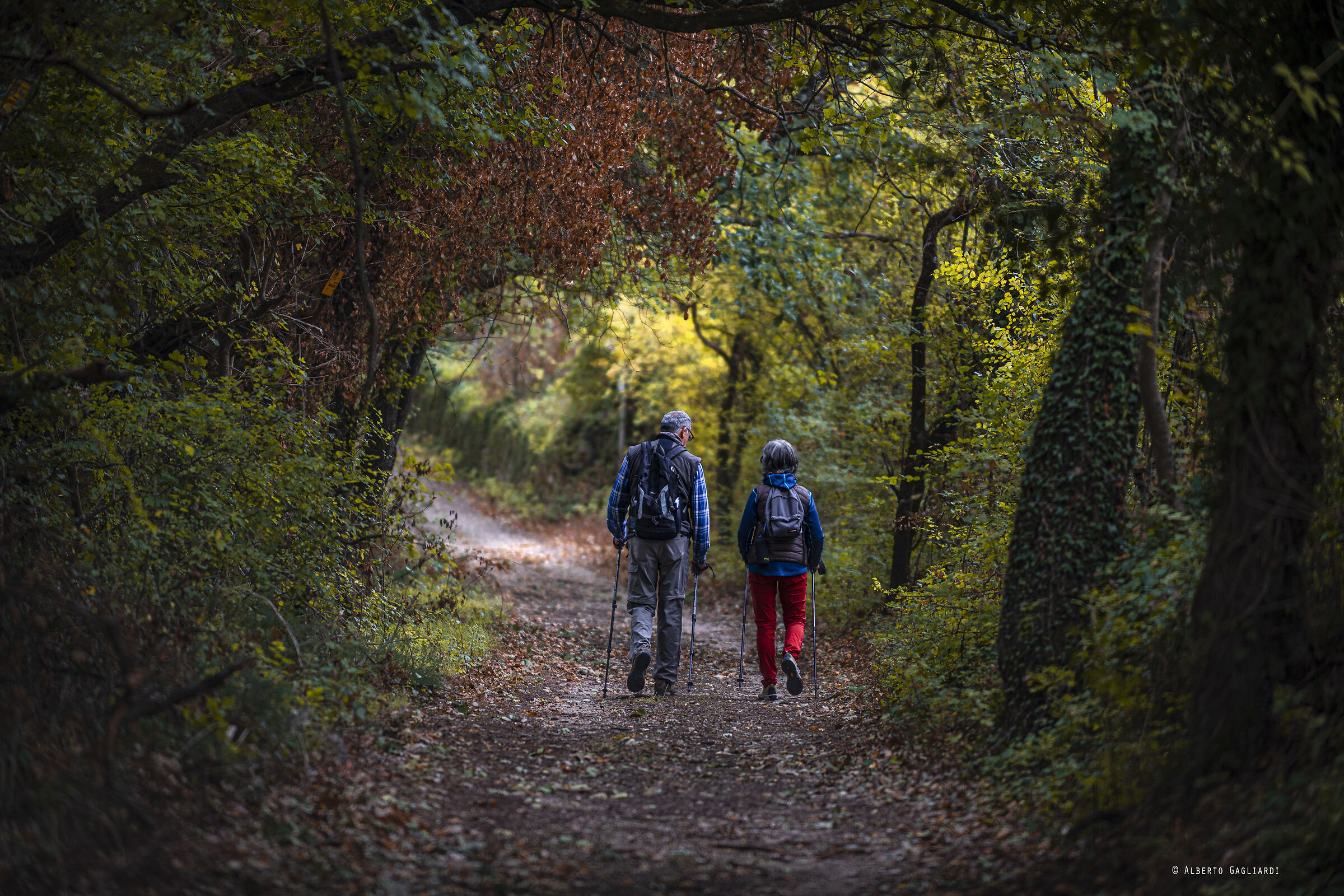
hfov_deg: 10.3
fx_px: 7466
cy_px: 448
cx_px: 672
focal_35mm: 200
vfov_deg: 6.9
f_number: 2.8
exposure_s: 1/400
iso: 500
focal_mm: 200
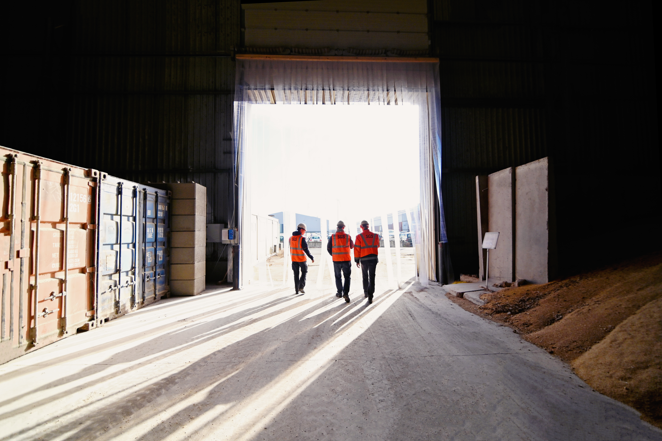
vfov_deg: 73.7
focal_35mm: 16
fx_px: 294
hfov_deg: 96.8
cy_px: 220
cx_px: 331
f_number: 2.8
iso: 800
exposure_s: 1/8000
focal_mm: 16
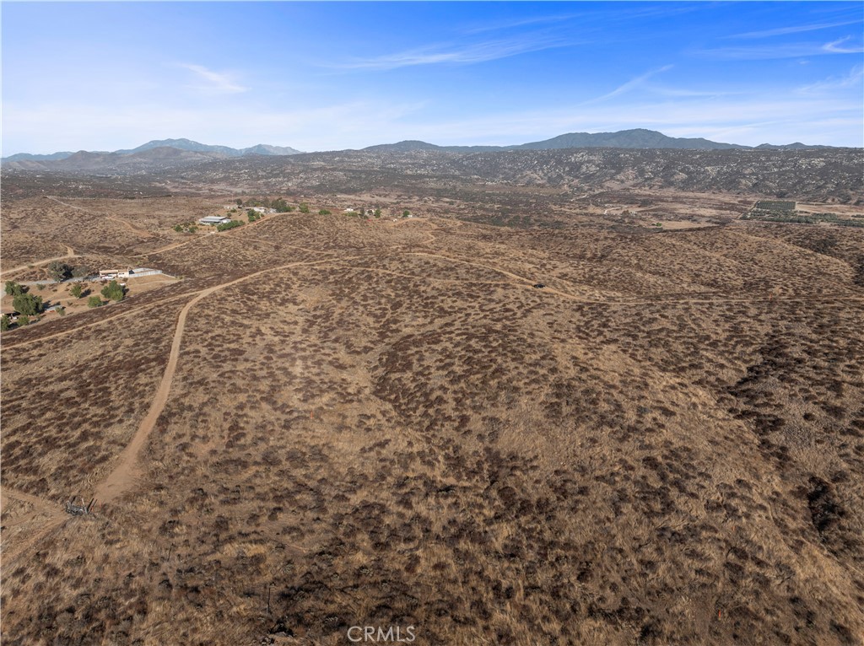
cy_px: 323
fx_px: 598
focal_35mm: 24
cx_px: 432
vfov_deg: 56.7
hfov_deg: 71.6
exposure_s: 1/2500
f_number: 2.8
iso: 110
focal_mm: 12.29
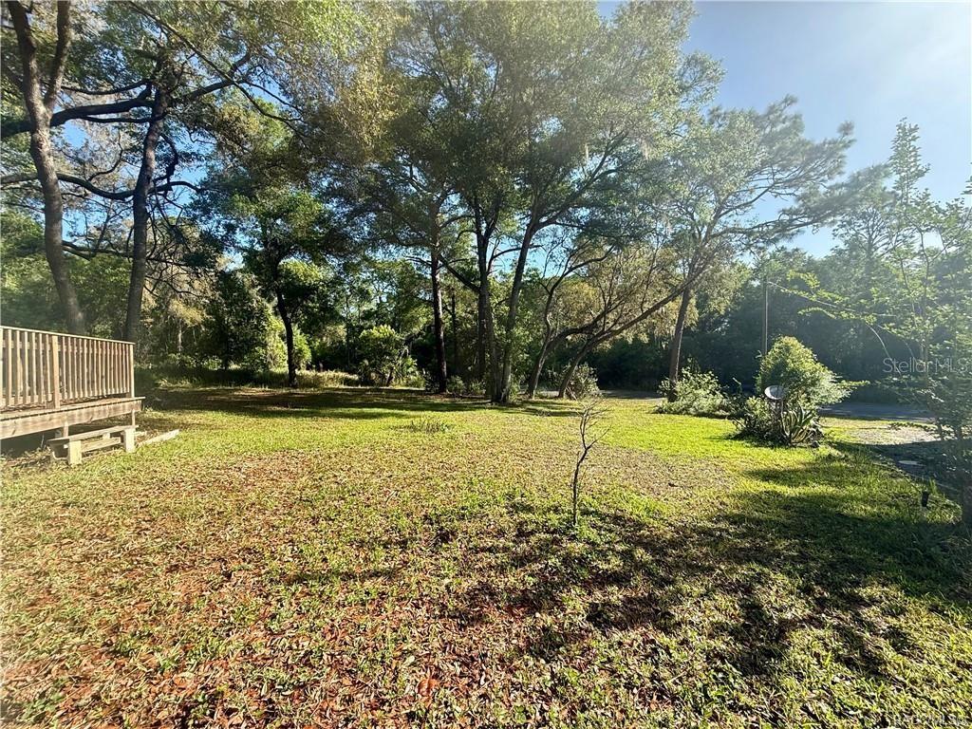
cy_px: 364
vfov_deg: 85.7
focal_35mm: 14
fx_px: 393
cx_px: 486
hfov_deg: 102.1
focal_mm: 2.22
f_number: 2.2
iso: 50
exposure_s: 1/531
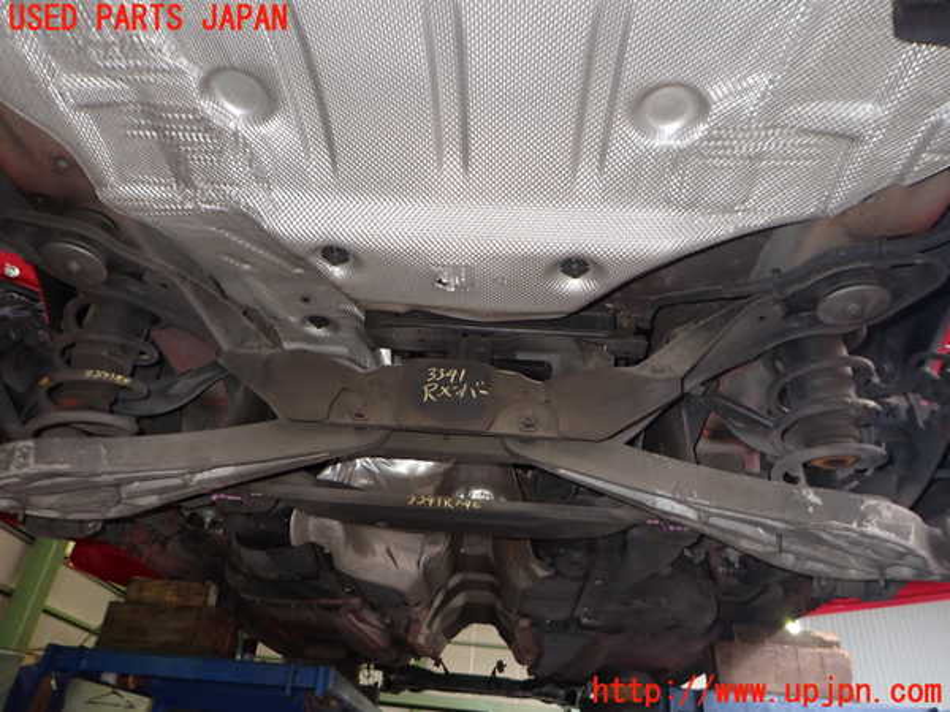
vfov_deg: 54.9
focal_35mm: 25
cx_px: 475
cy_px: 356
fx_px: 686
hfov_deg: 69.4
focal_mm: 4.5
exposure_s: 1/30
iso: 200
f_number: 2
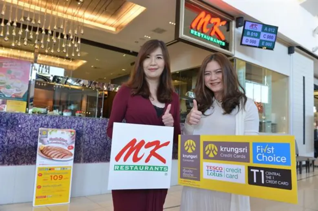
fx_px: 238
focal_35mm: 27
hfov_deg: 67.4
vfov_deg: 47.9
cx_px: 159
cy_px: 106
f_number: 5.6
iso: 1250
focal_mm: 27
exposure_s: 1/80
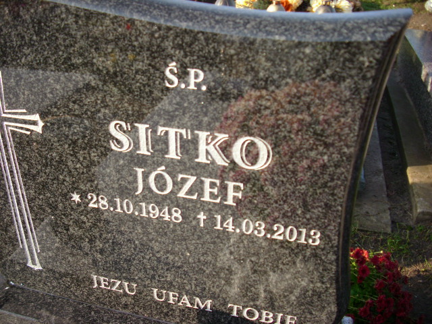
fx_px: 462
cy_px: 162
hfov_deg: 50.1
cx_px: 216
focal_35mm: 37
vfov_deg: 38.7
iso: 50
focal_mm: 6.2
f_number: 2.8
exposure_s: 1/337
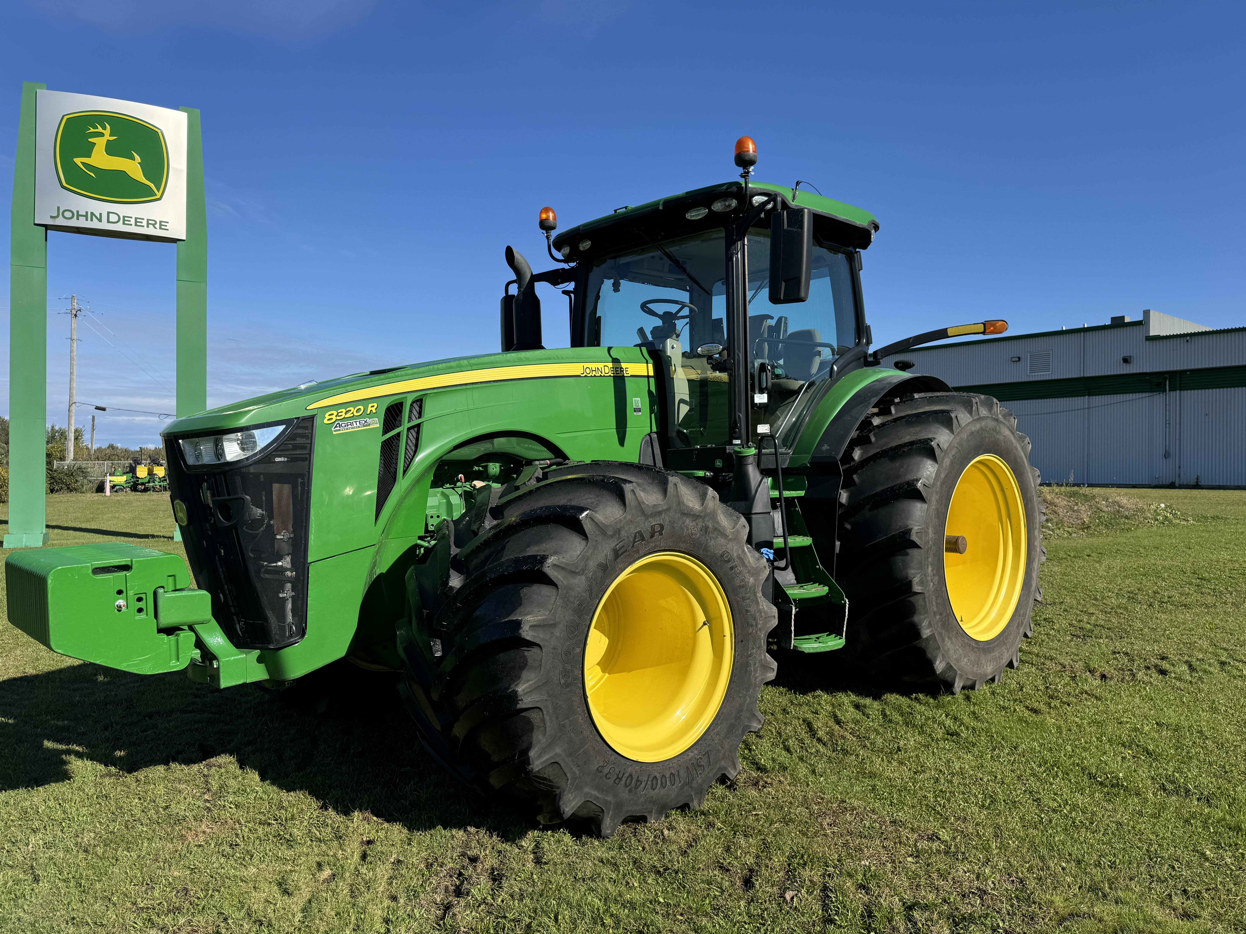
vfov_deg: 56.8
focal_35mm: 24
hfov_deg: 71.6
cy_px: 467
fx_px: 864
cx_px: 623
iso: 80
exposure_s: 1/4310
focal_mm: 6.76
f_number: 1.78
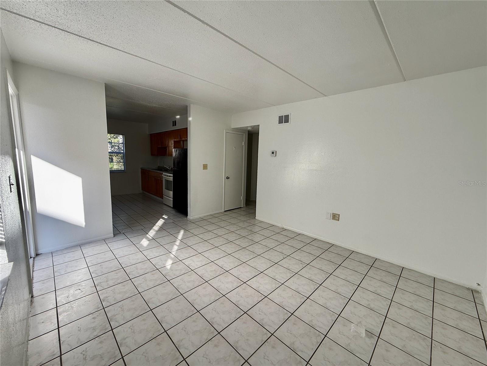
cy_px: 183
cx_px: 244
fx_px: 197
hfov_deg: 102.1
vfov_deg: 85.7
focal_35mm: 14
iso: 50
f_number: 2.2
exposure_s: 1/157
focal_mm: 2.22
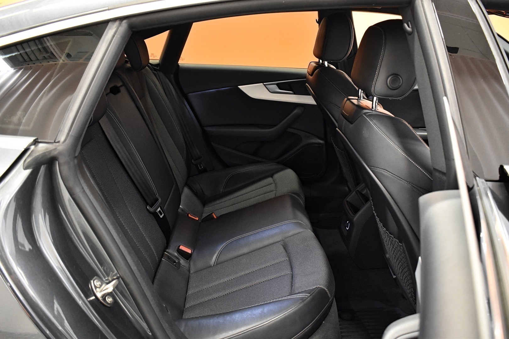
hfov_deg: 57.2
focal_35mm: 33
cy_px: 170
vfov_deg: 40.0
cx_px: 254
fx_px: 467
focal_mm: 22
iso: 2200
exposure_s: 1/30
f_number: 3.8
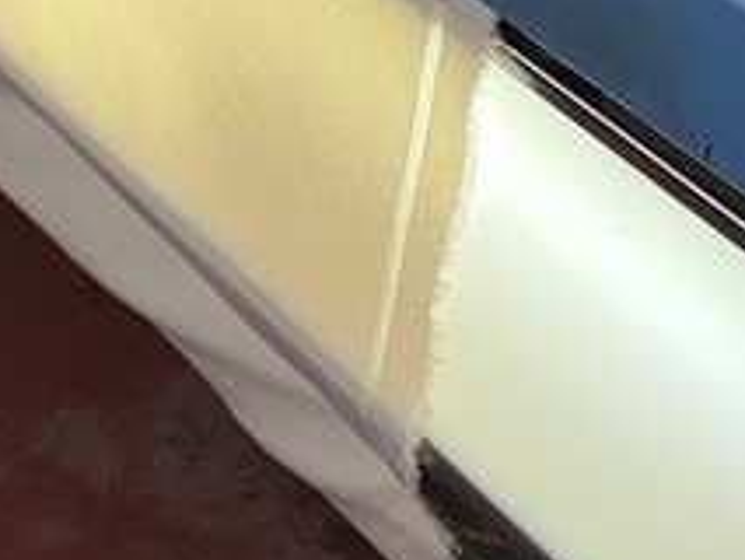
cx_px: 937
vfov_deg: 11.6
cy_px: -122
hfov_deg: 15.1
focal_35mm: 125
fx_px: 2692
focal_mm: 5.7
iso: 32
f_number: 1.5
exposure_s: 1/709
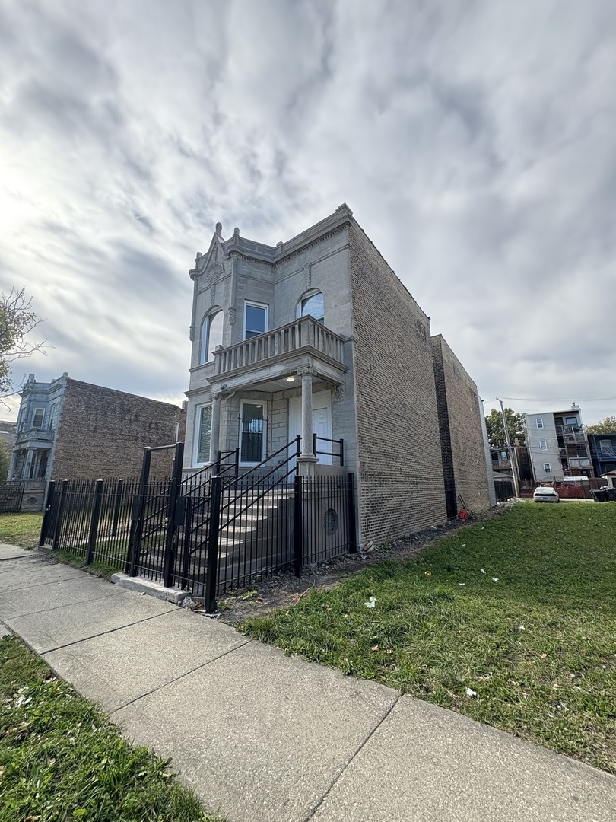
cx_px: 308
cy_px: 411
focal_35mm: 14
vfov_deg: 102.1
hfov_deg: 85.7
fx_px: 332
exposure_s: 1/596
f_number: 2.2
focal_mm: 2.22
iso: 64
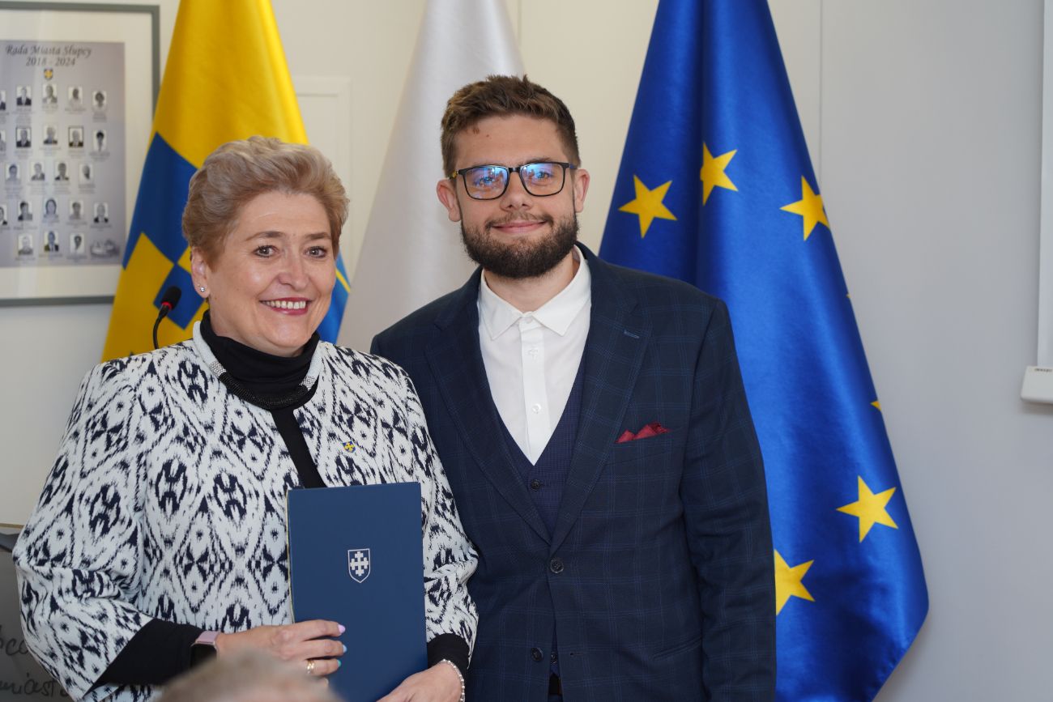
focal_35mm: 105
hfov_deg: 19.5
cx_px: 526
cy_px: 351
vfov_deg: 13.0
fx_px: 3071
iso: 200
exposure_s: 1/100
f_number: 4
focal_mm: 105
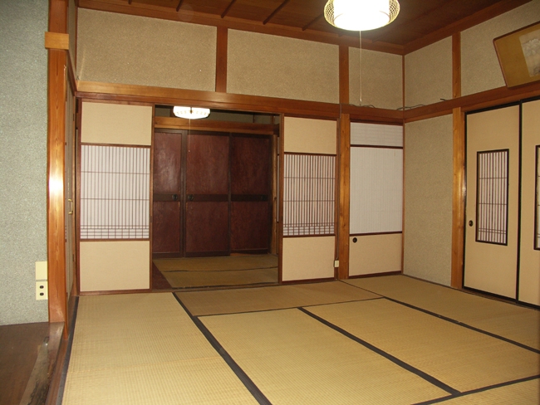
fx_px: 437
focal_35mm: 28
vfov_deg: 49.8
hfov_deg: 63.4
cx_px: 270
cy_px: 202
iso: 200
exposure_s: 1/50
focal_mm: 7.2
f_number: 2.8
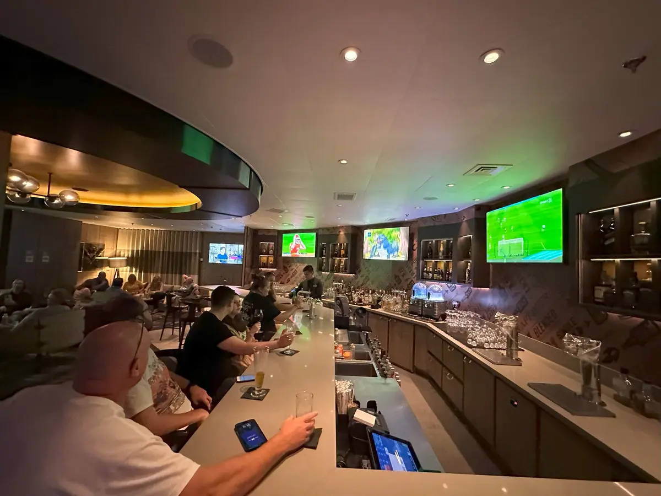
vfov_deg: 85.7
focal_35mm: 14
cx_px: 330
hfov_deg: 102.1
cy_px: 248
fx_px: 267
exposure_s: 1/42
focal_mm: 2.22
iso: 1250
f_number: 2.2
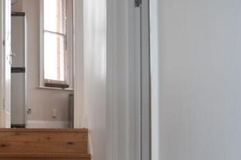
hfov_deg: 30.3
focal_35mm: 63
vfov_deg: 21.2
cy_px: 132
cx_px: 15
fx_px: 421
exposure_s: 1/60
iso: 500
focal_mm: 22
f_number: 3.8
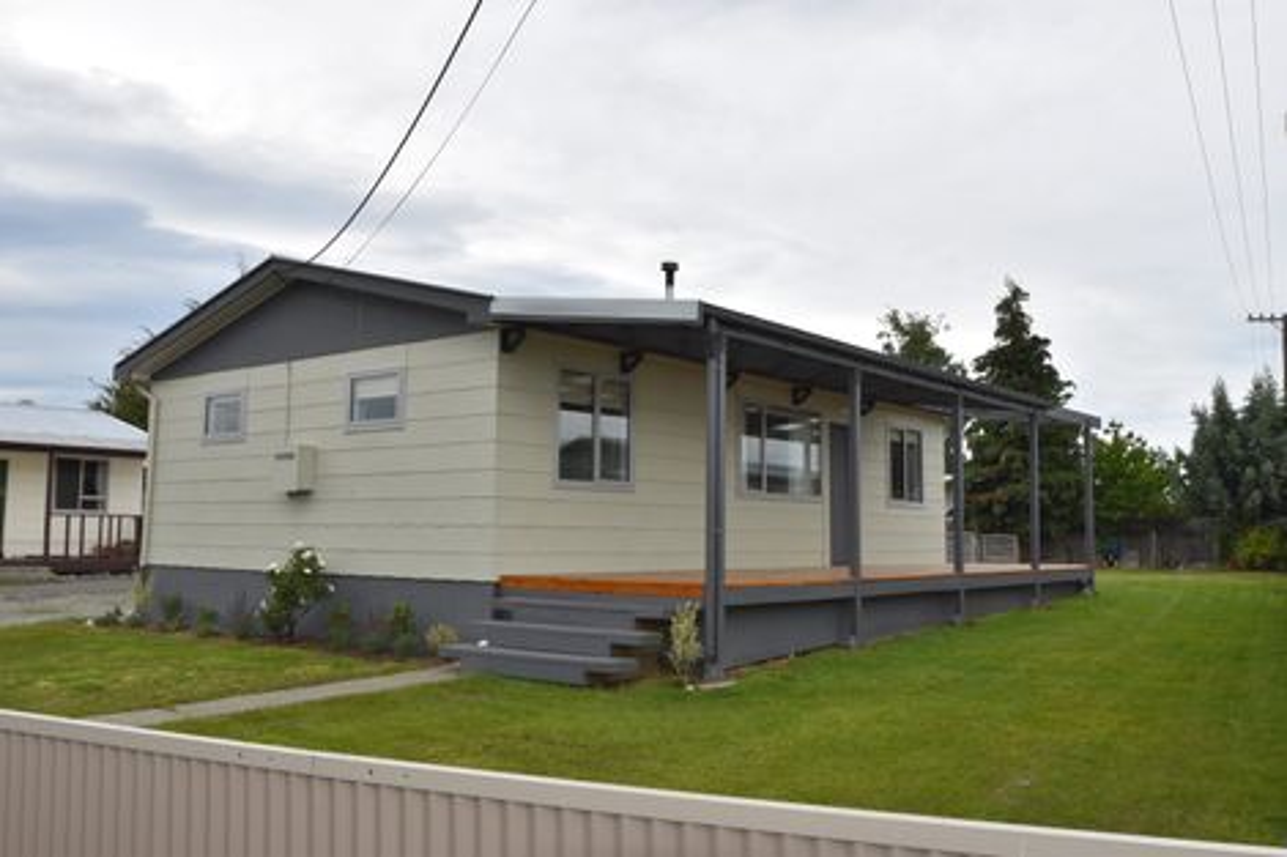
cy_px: 428
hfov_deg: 59.5
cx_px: 644
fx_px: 1126
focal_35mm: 32
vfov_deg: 41.7
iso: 100
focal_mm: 21
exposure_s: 1/200
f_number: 11
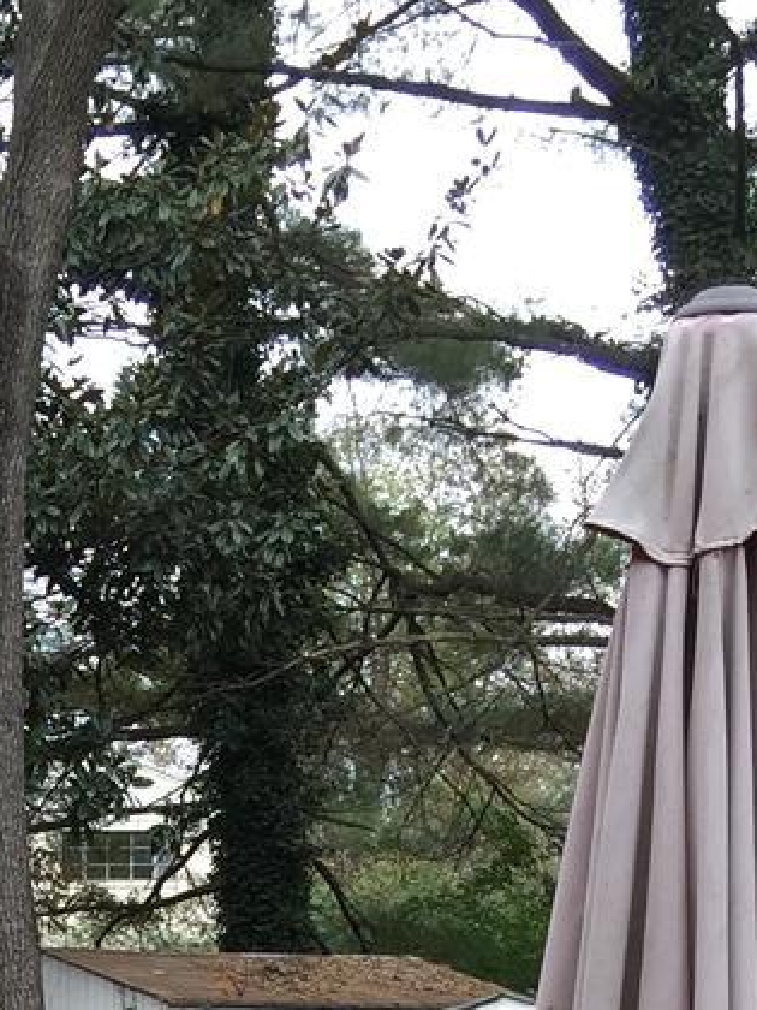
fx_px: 3091
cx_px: -139
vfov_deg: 16.1
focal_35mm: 106
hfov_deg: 13.6
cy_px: 1729
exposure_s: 1/125
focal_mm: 4.15
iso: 32
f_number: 2.2
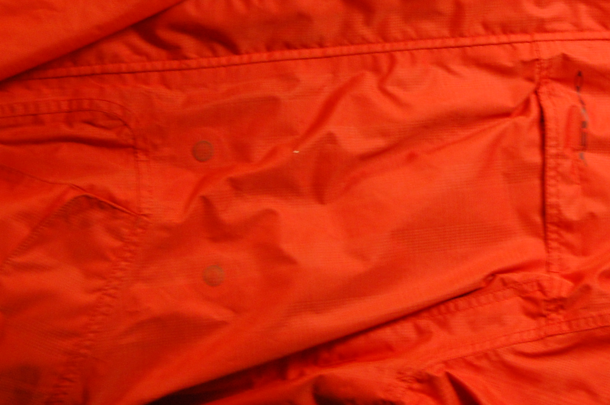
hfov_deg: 19.1
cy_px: 22
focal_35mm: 106
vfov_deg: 12.8
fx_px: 1794
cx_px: 511
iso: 800
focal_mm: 35
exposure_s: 1/25
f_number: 4.8
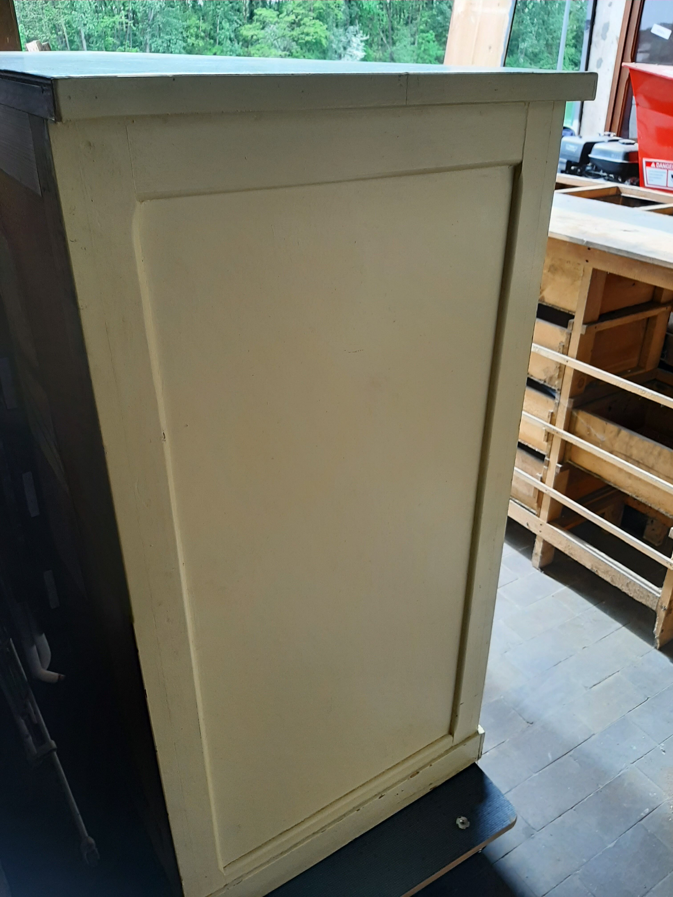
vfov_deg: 67.3
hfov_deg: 53.1
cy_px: 448
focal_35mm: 26
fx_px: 674
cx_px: 336
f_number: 1.7
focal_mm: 3.93
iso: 40
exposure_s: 1/121
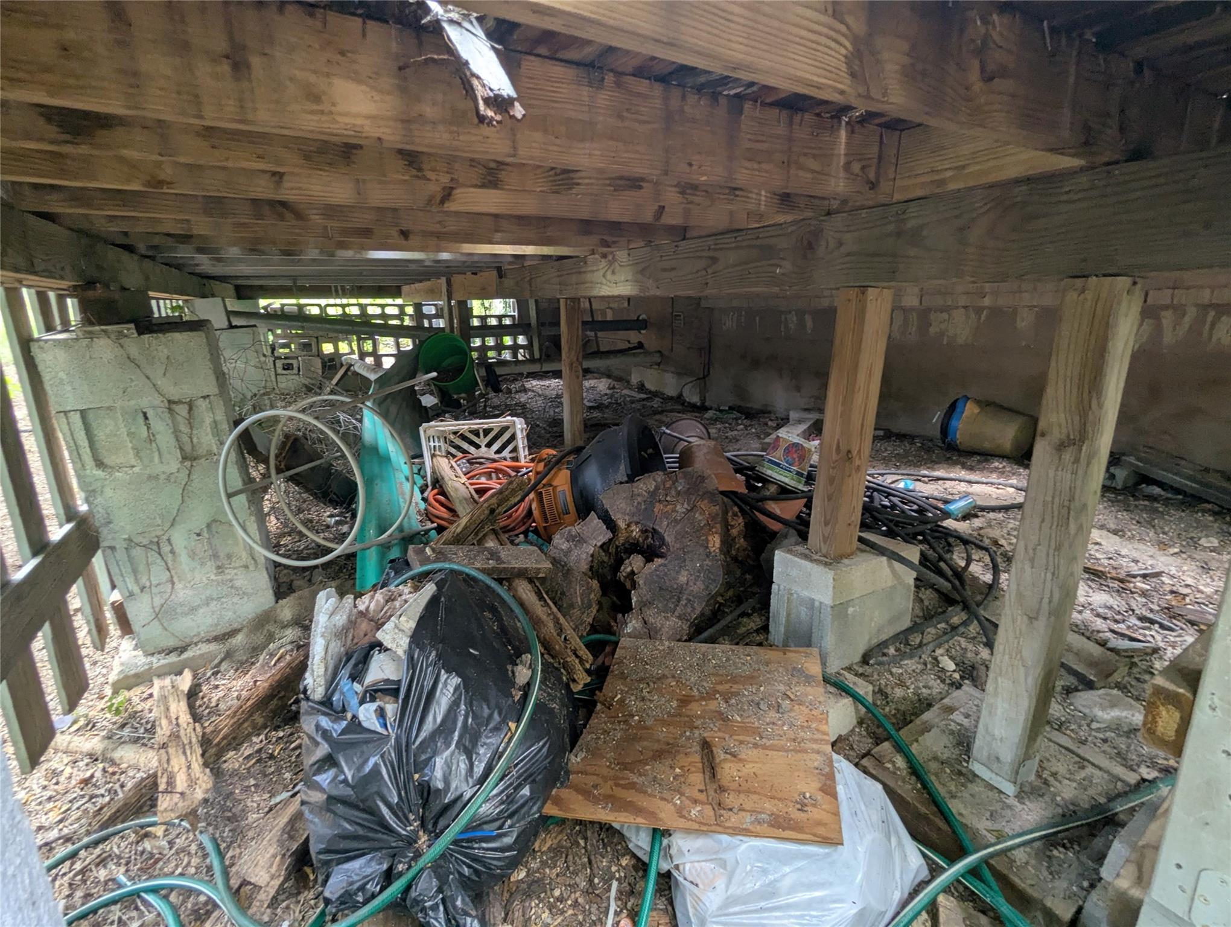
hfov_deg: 94.4
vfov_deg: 78.2
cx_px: 616
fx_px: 570
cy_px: 464
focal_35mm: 16
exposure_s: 1/56
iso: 159
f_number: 2.2
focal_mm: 2.35
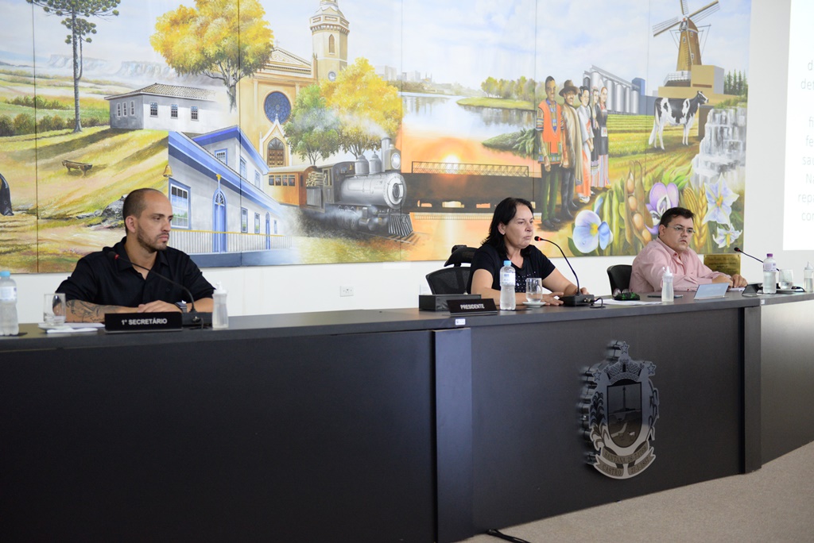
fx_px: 1086
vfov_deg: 28.1
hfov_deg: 41.1
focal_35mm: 48
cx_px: 407
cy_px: 272
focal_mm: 48
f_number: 2.8
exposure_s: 1/125
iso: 2500
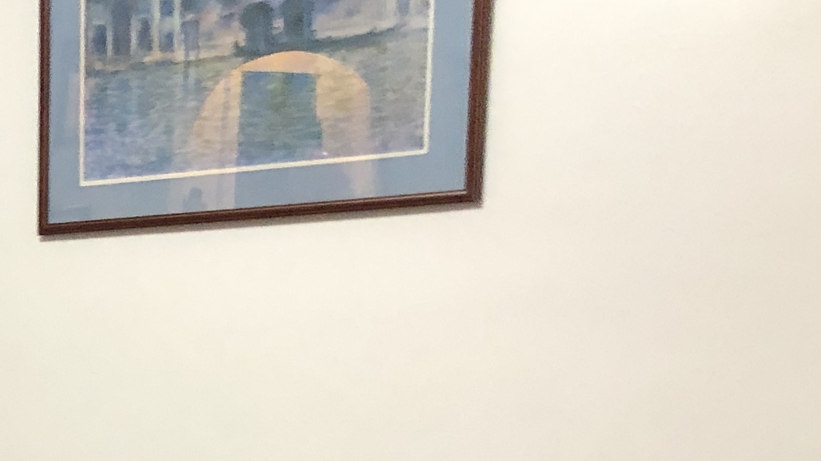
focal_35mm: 102
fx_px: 2220
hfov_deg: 18.1
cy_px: 794
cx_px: -497
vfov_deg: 11.2
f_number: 1.8
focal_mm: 4
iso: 100
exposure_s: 1/13
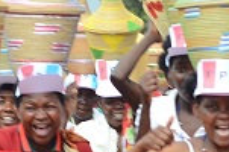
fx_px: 2209
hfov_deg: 5.9
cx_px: 177
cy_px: 144
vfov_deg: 3.9
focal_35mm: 348
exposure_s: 1/200
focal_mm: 50
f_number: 3.2
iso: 100
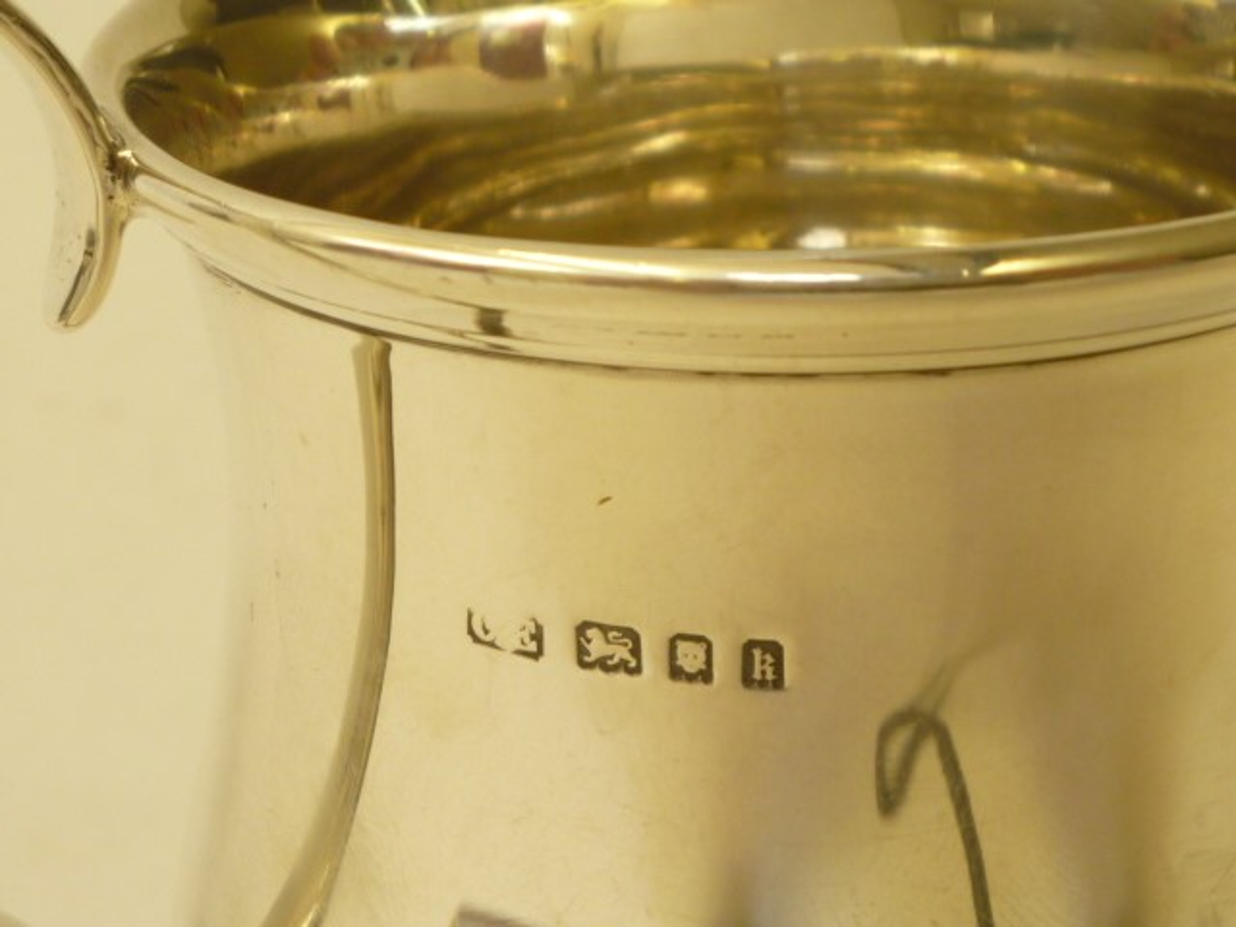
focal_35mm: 84
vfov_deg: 17.6
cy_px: 464
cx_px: 618
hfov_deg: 23.3
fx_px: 2999
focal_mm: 7.5
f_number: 4.5
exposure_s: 1/40
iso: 125
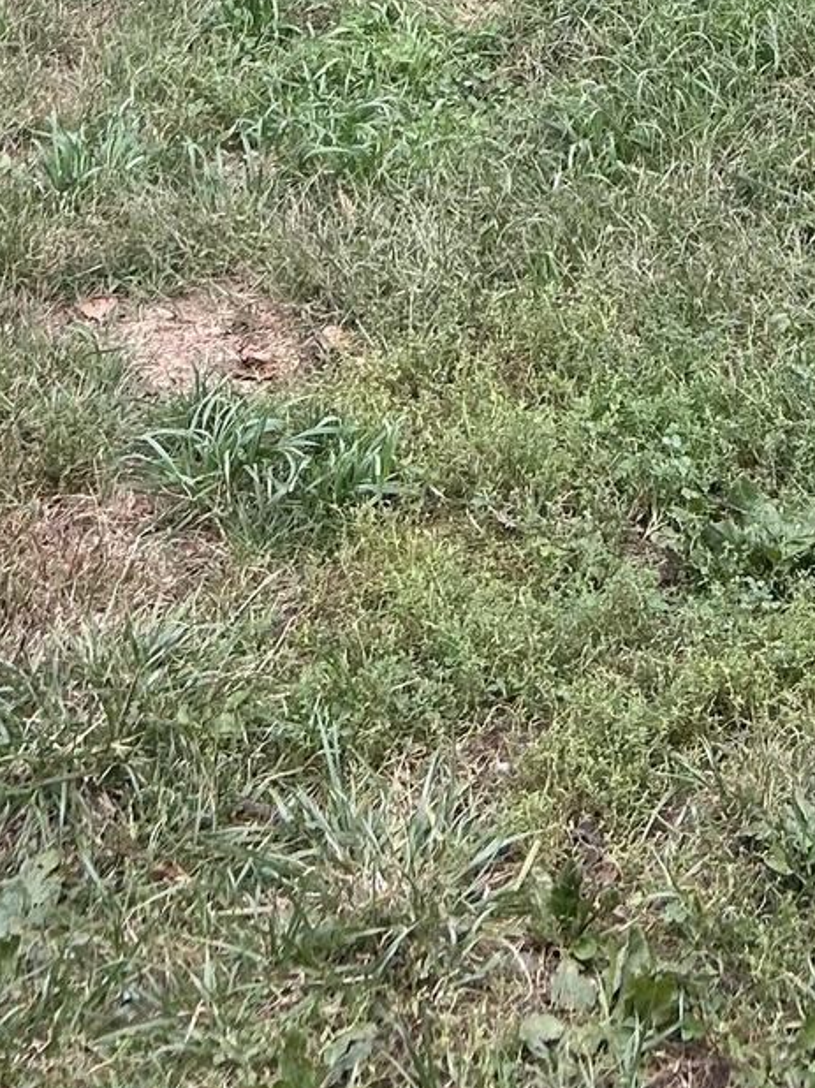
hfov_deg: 15.2
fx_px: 3047
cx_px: 581
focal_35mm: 97
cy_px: -857
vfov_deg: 16.8
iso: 50
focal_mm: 5.7
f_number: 1.5
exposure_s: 1/163
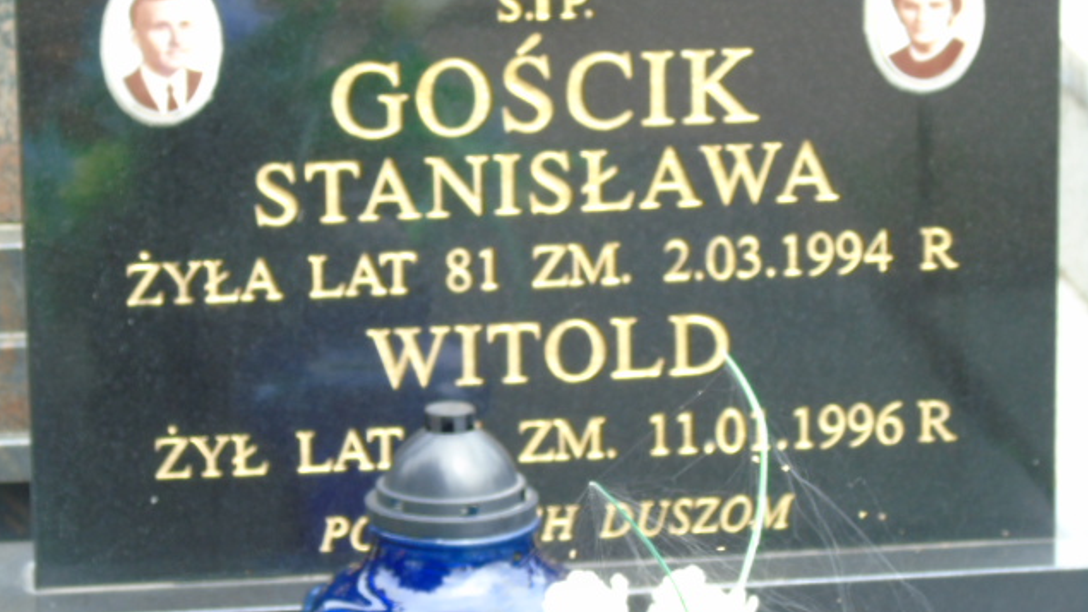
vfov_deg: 6.8
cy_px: 267
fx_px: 5135
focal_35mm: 178
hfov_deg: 12.1
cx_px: 541
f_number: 4.9
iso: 200
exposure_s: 1/125
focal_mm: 29
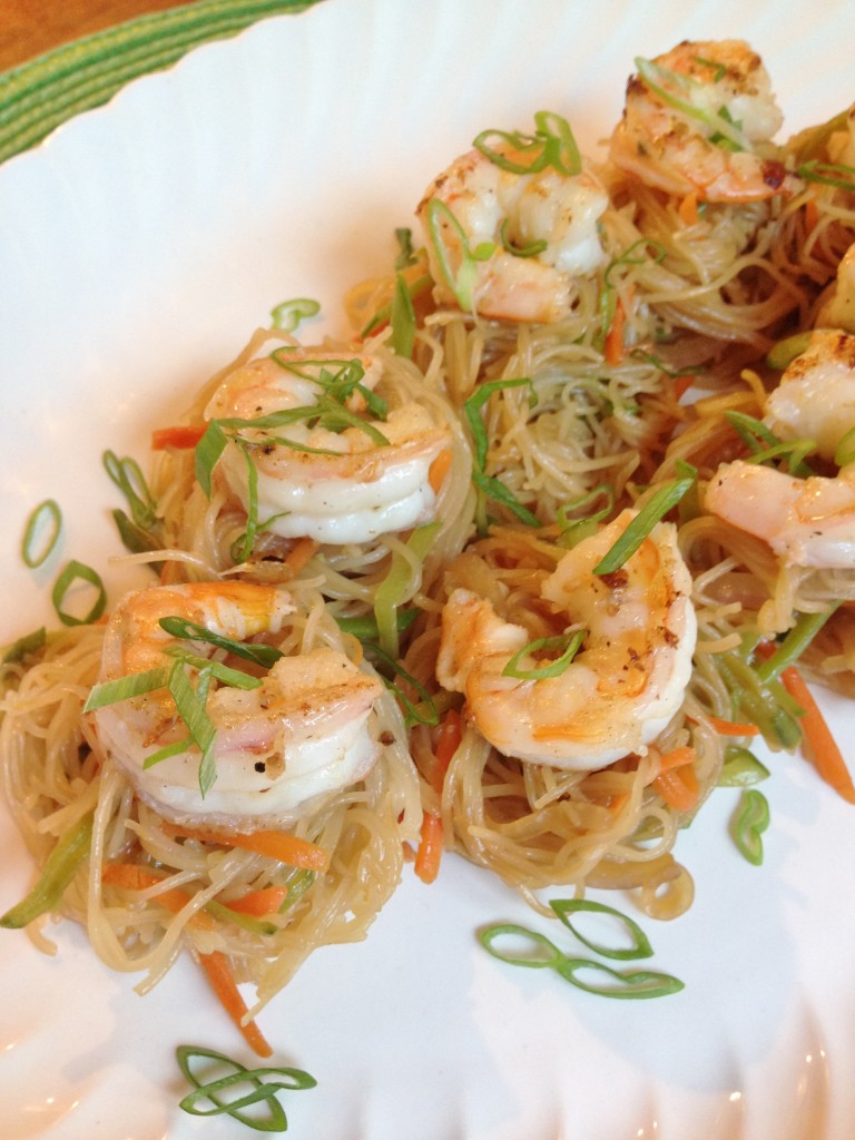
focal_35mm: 33
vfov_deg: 55.4
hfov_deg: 42.9
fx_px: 1087
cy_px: 570
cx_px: 428
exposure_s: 1/20
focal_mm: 4.12
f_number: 2.4
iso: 125
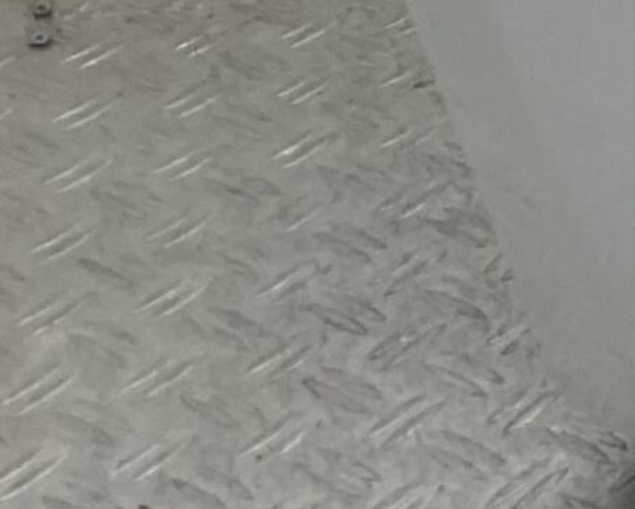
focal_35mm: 162
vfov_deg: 9.5
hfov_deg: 10.6
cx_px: 1394
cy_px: -38
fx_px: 3046
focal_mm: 3
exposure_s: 1/123
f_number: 1.8
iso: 16
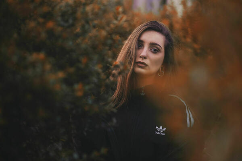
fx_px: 860
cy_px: 80
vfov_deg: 10.7
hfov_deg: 16.0
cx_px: 121
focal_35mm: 128
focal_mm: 85
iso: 800
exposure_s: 1/500
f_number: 2
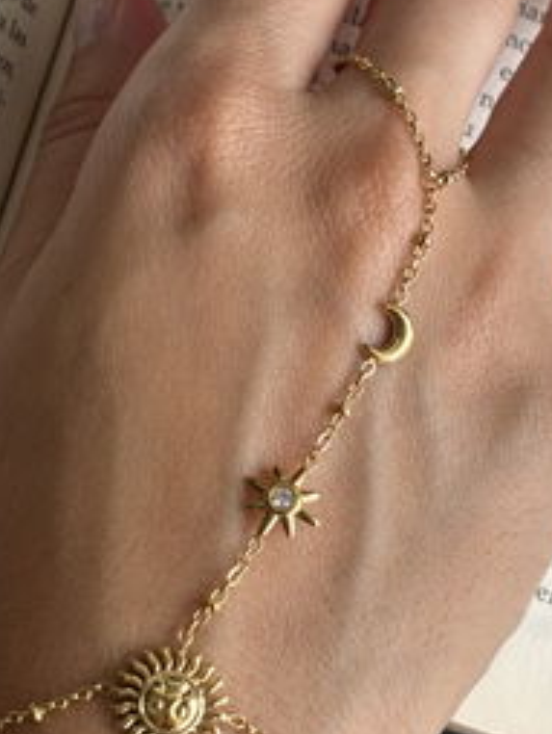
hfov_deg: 13.6
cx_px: 194
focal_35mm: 109
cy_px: 308
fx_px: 2314
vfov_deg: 18.0
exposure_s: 1/121
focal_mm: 5.96
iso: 50
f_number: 1.6
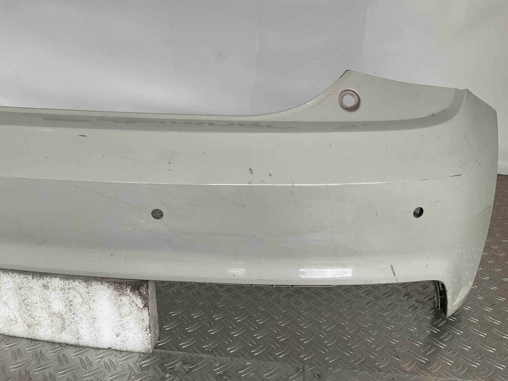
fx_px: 426
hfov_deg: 61.7
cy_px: 190
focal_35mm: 29
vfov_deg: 48.2
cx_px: 254
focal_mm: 3
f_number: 1.8
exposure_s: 1/120
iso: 25
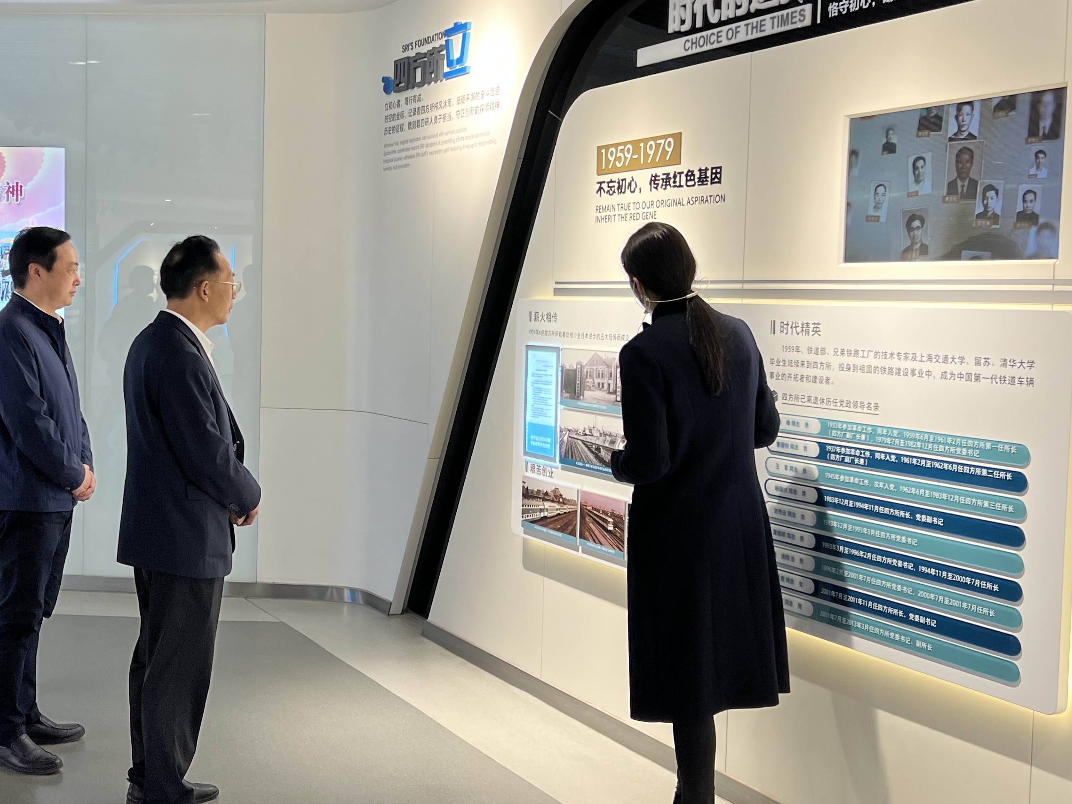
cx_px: 317
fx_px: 1424
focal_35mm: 46
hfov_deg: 40.5
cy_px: 370
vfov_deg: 31.5
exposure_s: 1/100
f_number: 1.5
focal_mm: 5.7
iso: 64
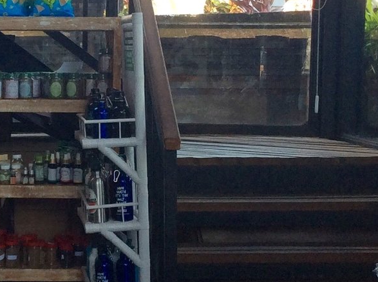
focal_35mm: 106
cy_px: 115
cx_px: 62
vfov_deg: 13.9
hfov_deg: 18.4
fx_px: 1155
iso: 40
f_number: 2.4
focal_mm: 3.3
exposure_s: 1/100
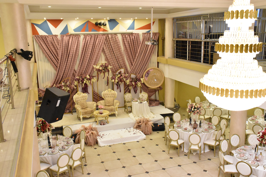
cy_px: 88
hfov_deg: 55.1
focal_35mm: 34
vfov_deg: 38.4
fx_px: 255
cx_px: 133
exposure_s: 1/60
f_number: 8
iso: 6400
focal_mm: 23
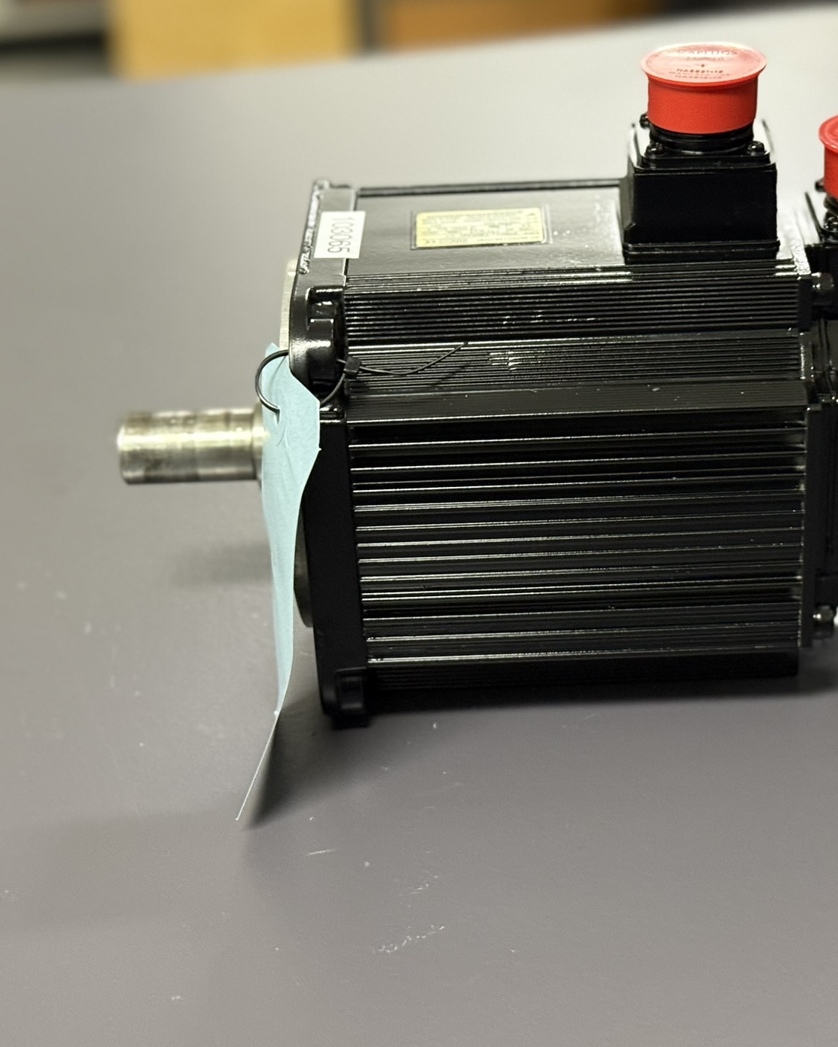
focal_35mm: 69
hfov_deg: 22.1
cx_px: 550
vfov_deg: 27.5
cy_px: 493
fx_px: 2139
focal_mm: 6.76
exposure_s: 1/33
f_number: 1.78
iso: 320
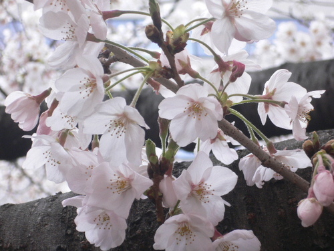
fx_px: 1013
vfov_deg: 14.1
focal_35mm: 105
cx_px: 167
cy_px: 126
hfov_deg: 18.7
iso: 100
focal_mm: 17.4
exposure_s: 1/8
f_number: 5
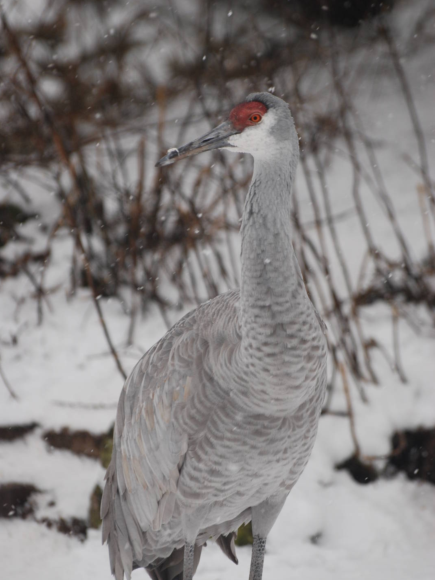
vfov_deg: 5.6
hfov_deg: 4.2
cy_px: 317
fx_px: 5982
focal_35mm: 357
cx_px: 218
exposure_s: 1/500
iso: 320
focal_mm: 220
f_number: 5.3
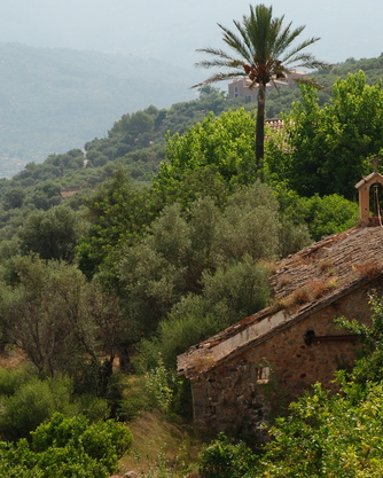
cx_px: 224
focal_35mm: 123
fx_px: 1742
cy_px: 220
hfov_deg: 12.5
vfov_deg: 15.6
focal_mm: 52
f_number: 8
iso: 100
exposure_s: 1/250
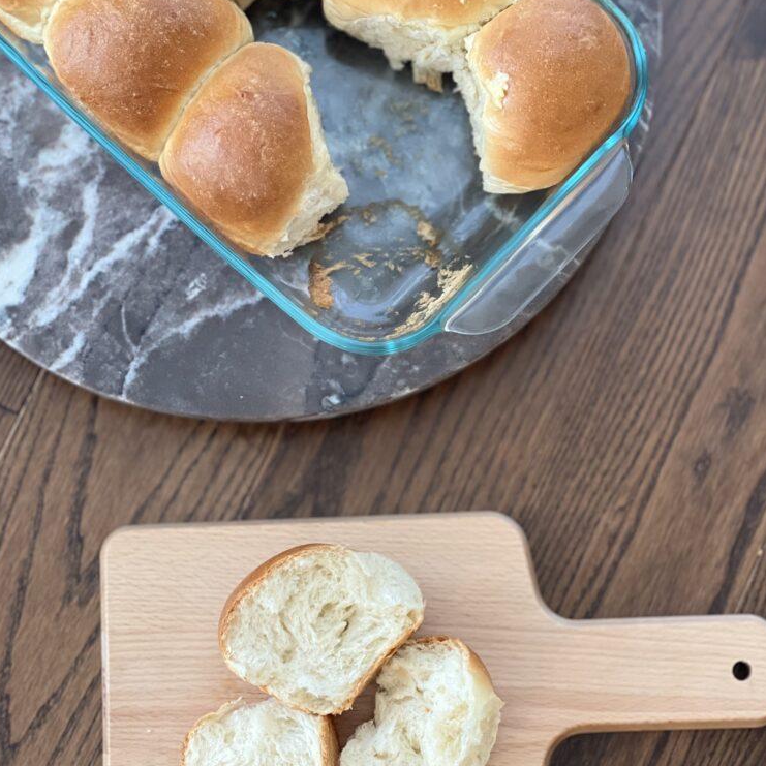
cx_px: 375
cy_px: 369
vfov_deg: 18.5
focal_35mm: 94
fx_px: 2353
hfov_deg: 18.5
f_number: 2.8
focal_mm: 9
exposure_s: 1/40
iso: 160
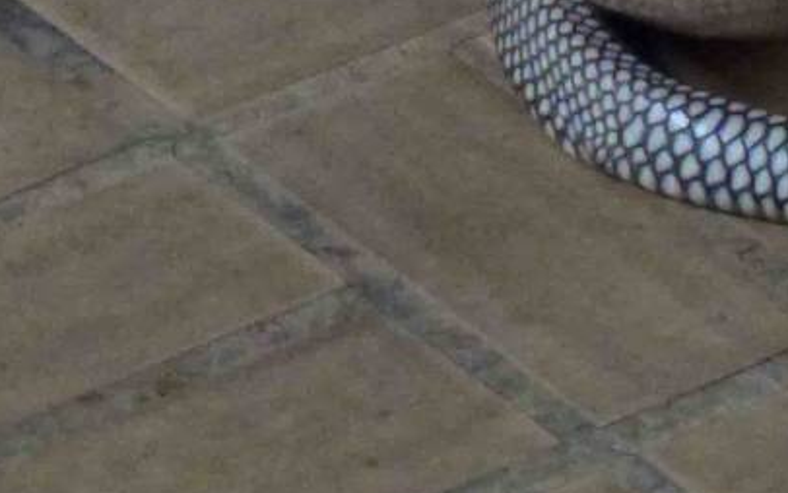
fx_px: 10848
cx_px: 1015
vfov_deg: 2.6
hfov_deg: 4.1
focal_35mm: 505
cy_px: -336
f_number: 5.1
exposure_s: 1/160
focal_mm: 21.7
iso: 800
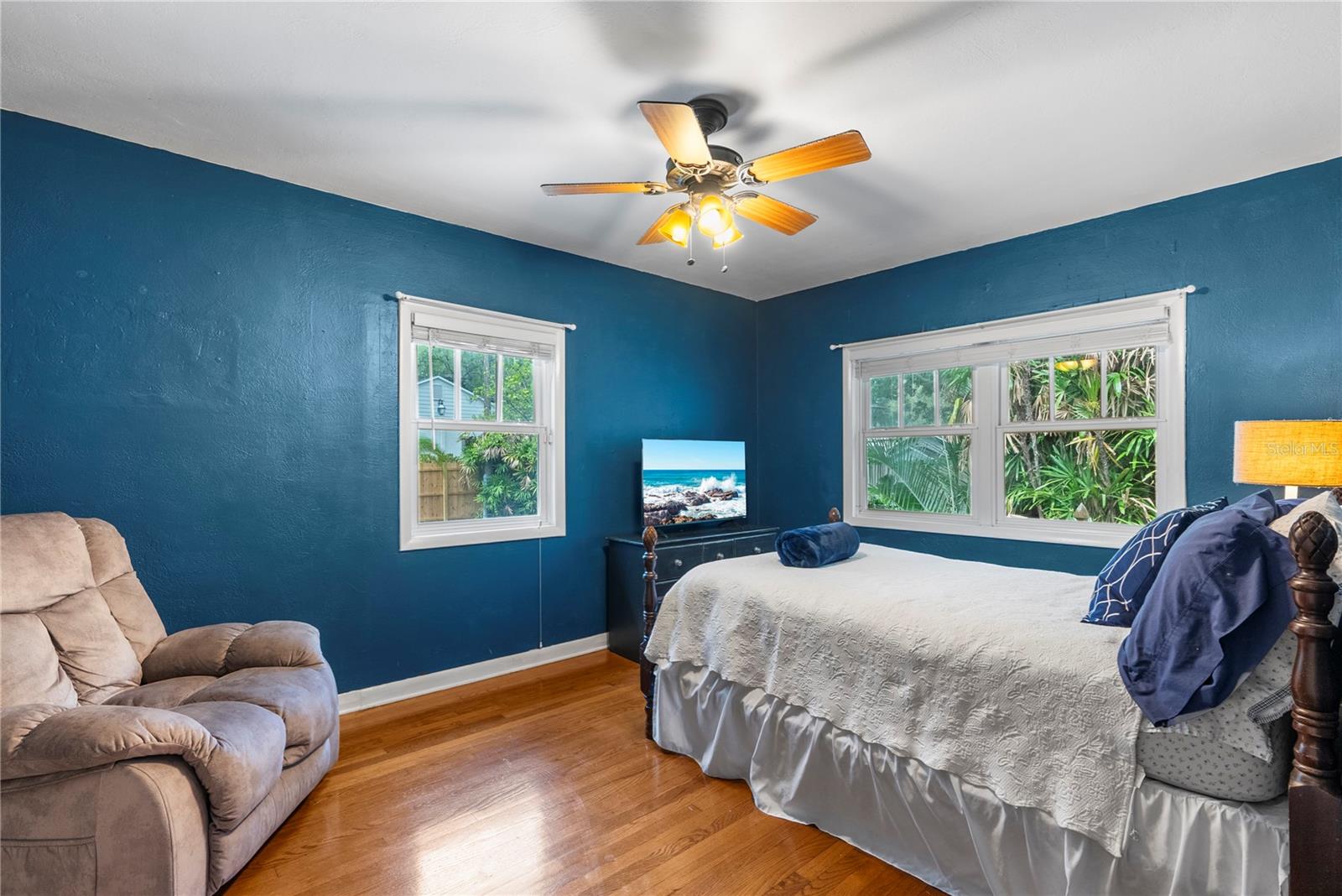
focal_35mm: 16
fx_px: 597
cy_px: 448
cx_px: 671
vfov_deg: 73.8
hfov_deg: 96.7
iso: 400
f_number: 8
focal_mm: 16
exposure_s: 1/2
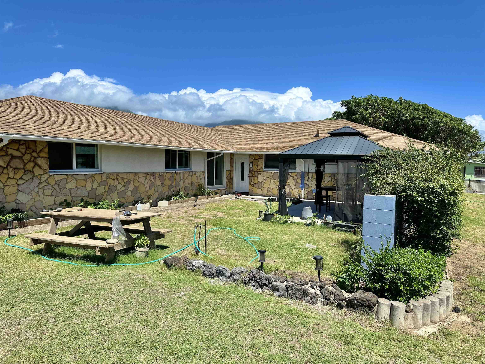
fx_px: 336
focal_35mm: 24
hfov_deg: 71.6
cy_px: 182
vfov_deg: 56.8
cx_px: 242
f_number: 1.78
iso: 80
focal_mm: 6.86
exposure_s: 1/5263
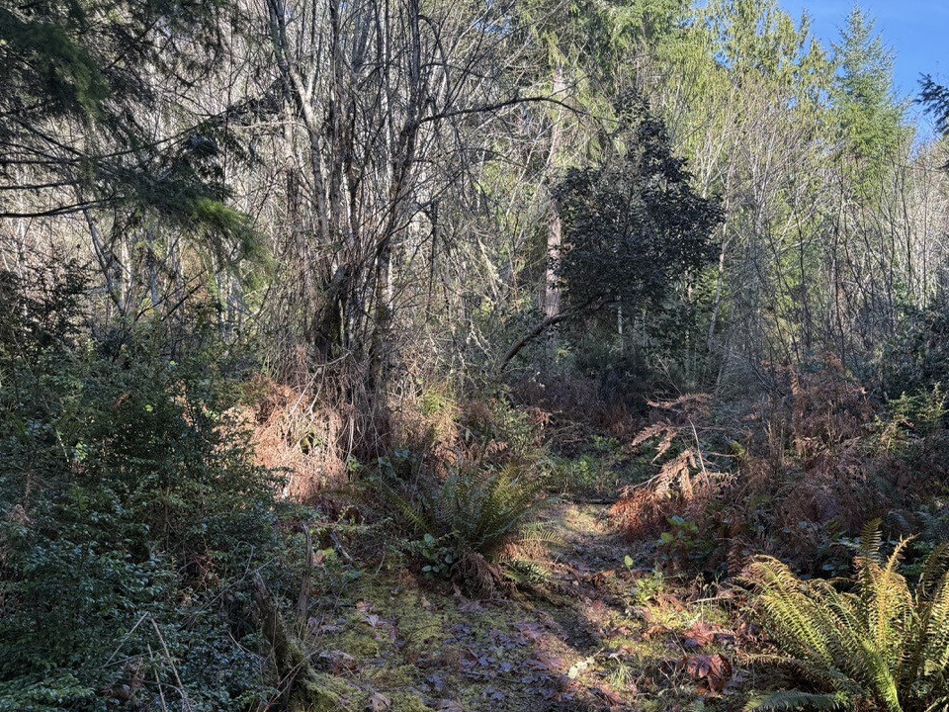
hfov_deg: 56.3
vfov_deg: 44.2
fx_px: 877
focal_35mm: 32
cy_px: 368
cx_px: 574
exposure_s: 1/267
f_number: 1.78
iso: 64
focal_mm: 6.76
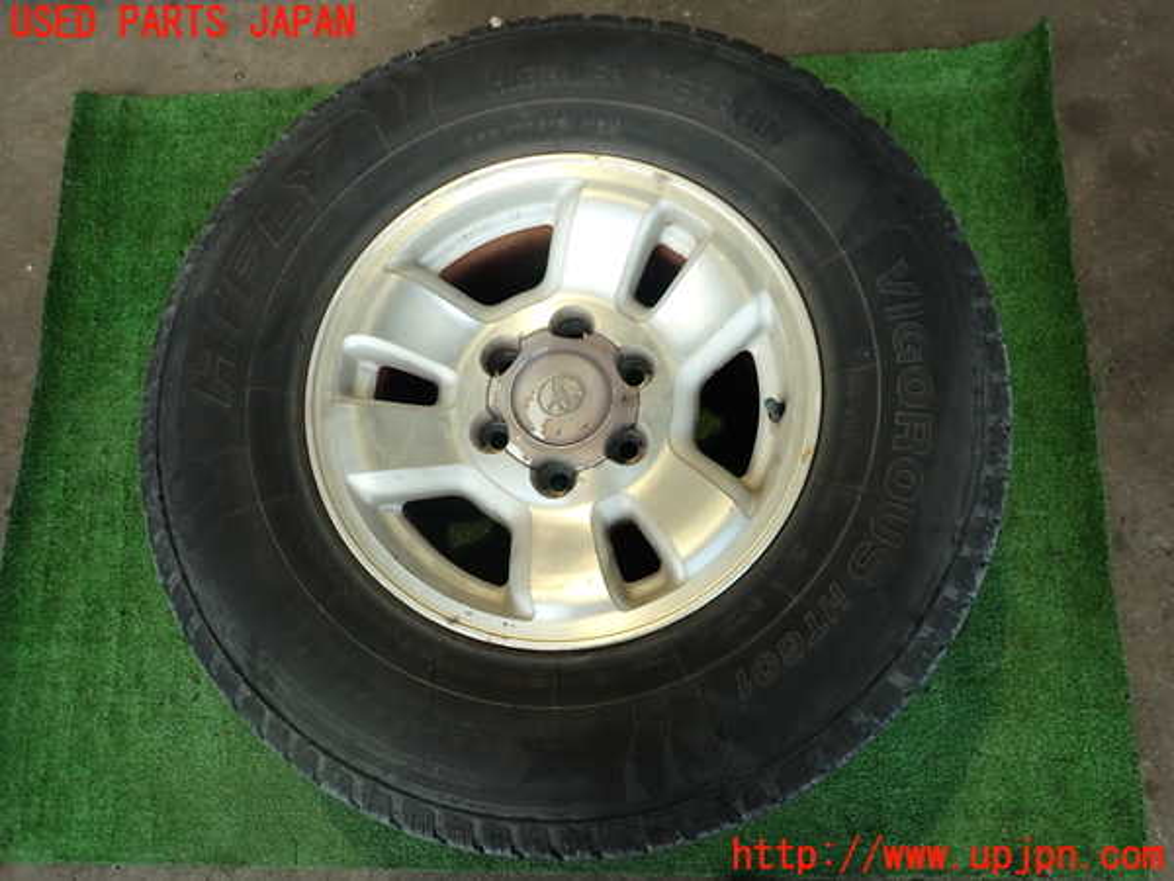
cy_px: 440
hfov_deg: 69.4
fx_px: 848
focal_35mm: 25
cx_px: 587
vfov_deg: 54.9
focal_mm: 4.5
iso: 200
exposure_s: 1/60
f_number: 2
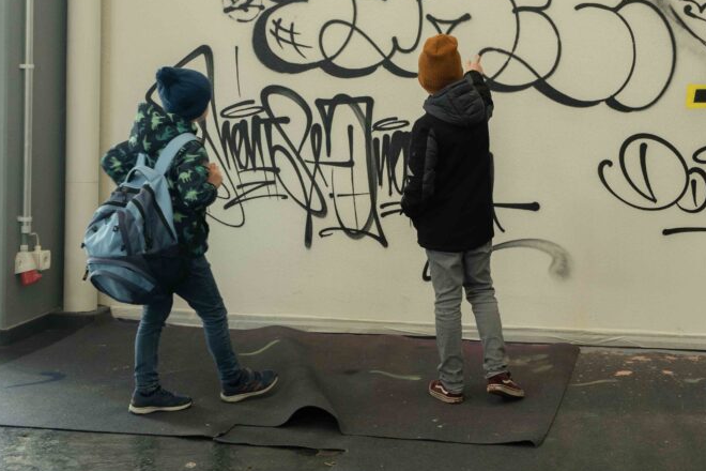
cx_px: 504
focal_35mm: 59
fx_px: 1157
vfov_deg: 22.8
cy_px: 129
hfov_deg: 33.4
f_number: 2.8
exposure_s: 1/80
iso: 1000
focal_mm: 38
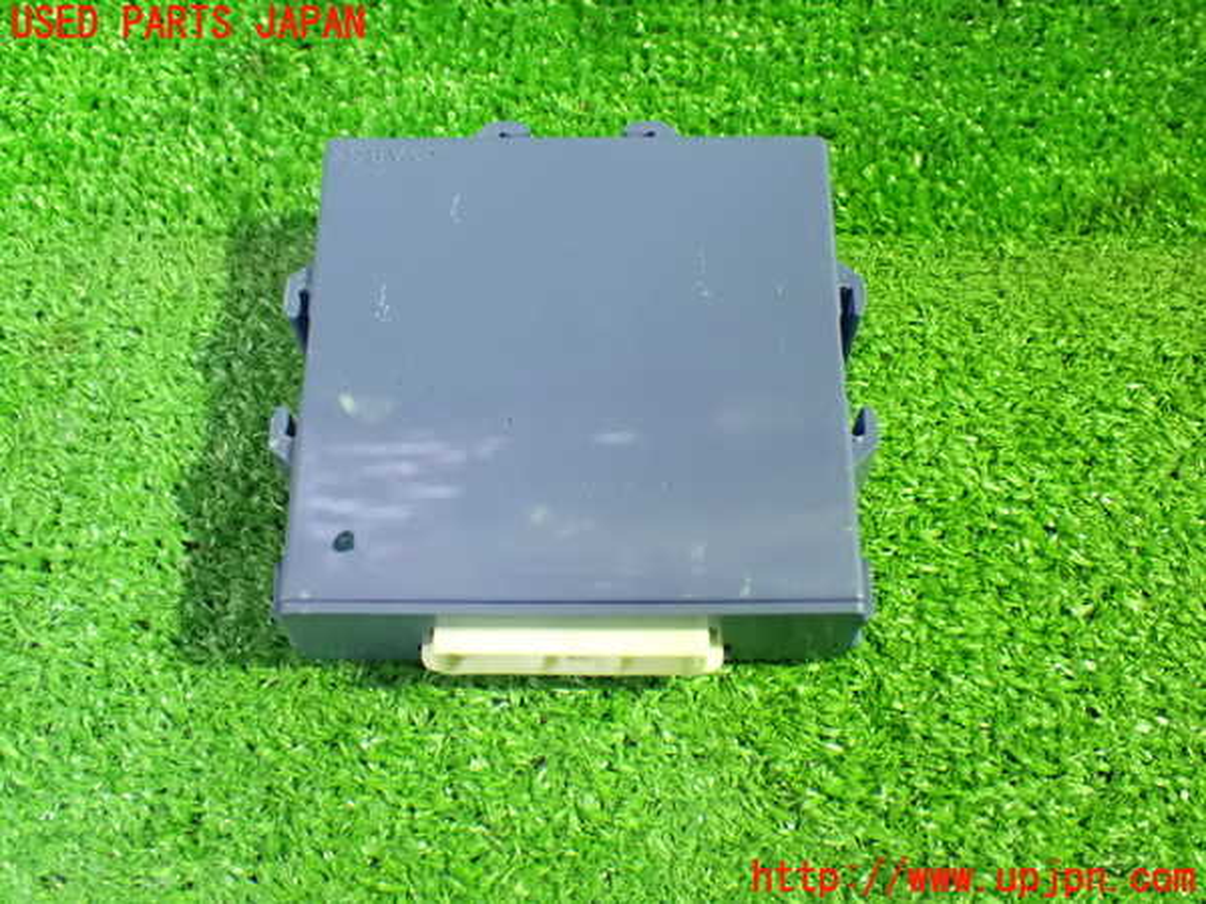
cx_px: 603
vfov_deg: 35.1
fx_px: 1428
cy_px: 452
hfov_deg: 45.8
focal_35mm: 41
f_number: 2.8
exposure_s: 1/30
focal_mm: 7.31
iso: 1600
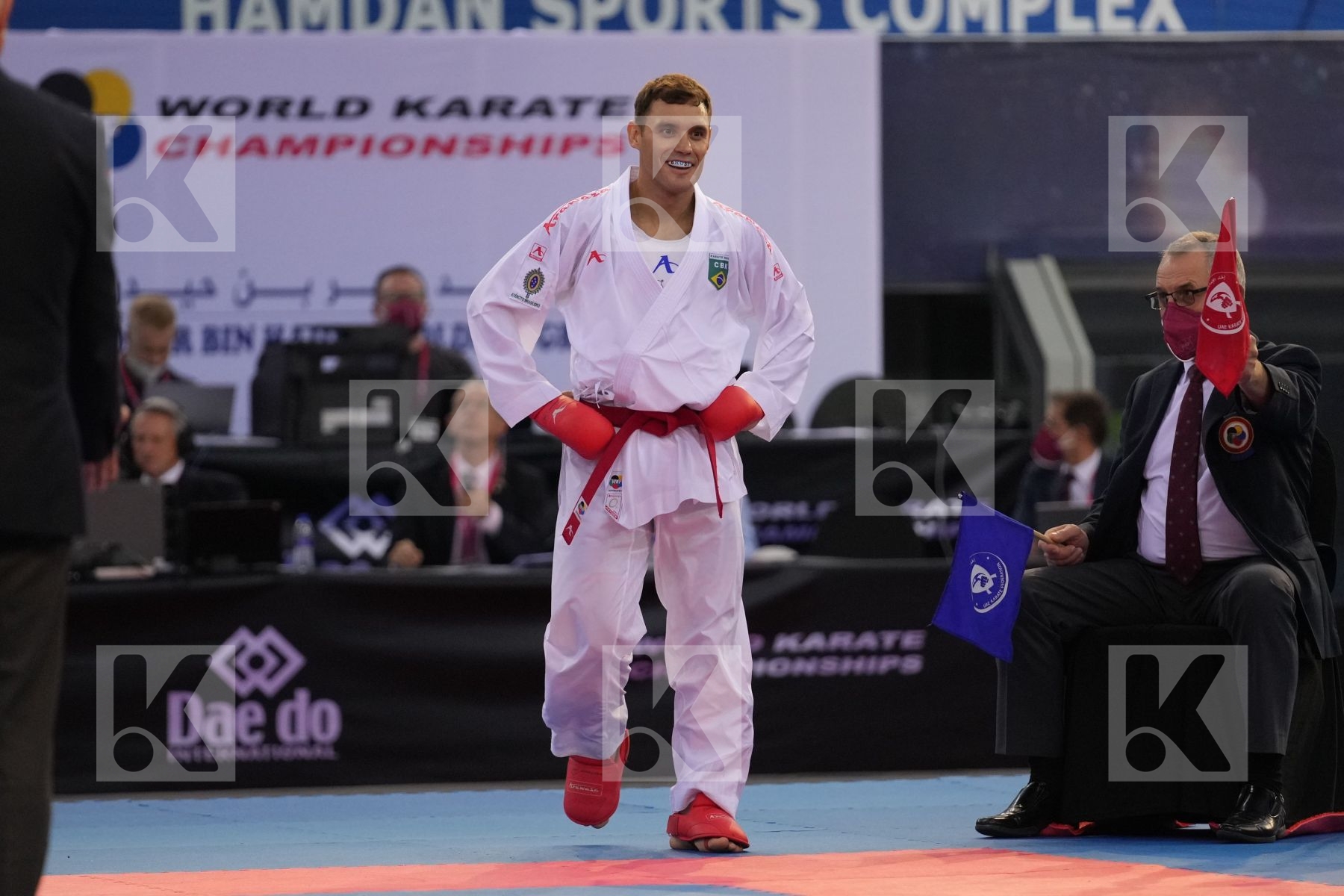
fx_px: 11199
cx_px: 672
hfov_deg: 6.9
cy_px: 448
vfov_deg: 4.6
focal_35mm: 300
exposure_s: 1/1000
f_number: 2.8
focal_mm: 200
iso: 2500
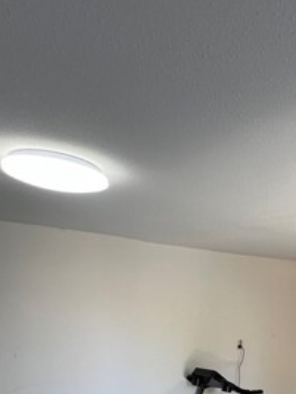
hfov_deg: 40.5
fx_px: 353
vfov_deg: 47.1
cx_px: 287
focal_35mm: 31
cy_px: 406
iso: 125
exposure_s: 1/120
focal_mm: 1.57
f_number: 1.8
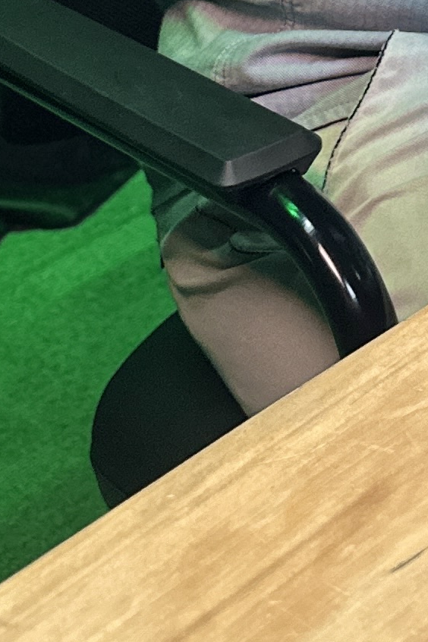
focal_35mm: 119
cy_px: -516
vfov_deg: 15.0
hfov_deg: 10.6
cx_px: 826
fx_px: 2122
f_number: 1.78
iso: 200
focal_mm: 6.86
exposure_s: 1/60
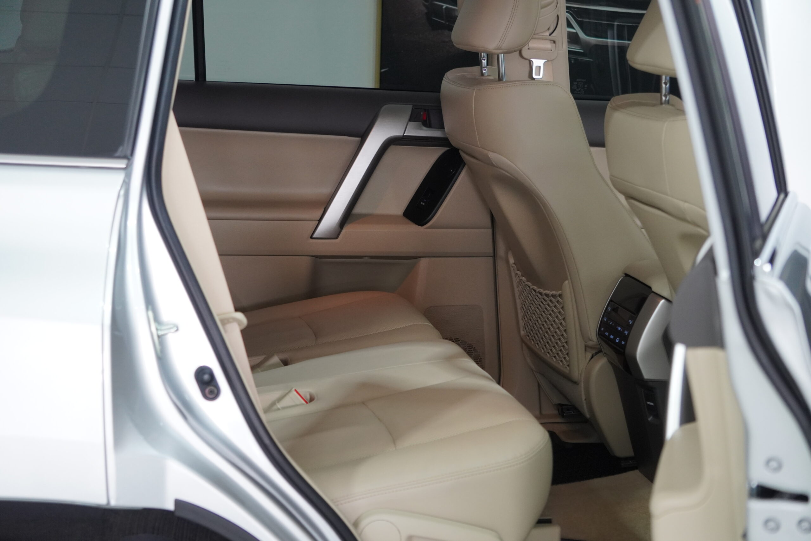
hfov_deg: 24.6
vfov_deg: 16.6
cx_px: 406
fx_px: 1859
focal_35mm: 82
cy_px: 270
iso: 1250
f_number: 4.5
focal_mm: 55
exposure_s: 1/60
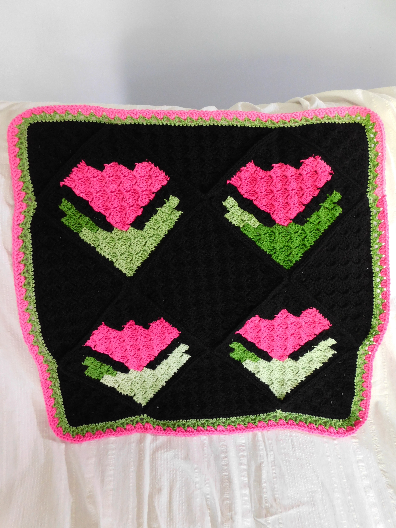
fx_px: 351
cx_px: 198
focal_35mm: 23
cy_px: 264
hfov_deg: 58.9
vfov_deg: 73.9
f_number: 3
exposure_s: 1/13
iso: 400
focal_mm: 4
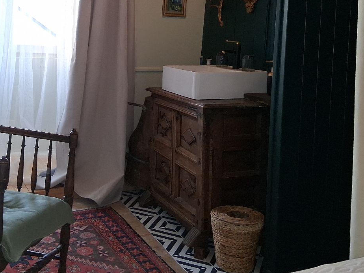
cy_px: 37
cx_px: 147
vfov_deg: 31.0
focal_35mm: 45
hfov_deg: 41.9
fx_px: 473
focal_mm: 3.98
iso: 25
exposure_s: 1/100
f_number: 1.8
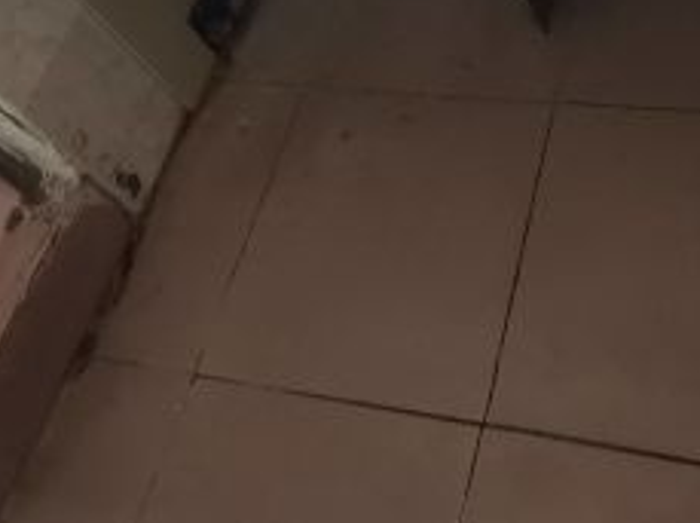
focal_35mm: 56
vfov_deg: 21.5
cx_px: 529
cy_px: -275
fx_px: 1131
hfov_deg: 33.7
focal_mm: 2.35
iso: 80
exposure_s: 1/60
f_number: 2.2
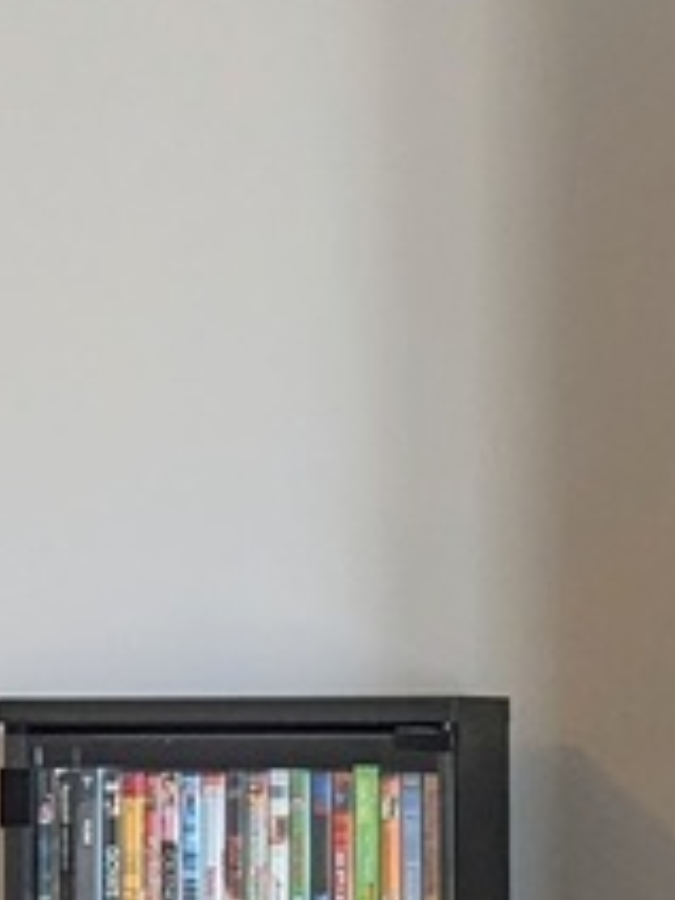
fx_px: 4758
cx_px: -306
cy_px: 667
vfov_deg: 10.8
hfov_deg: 8.0
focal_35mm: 183
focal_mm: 4.44
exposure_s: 1/120
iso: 83
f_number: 1.8
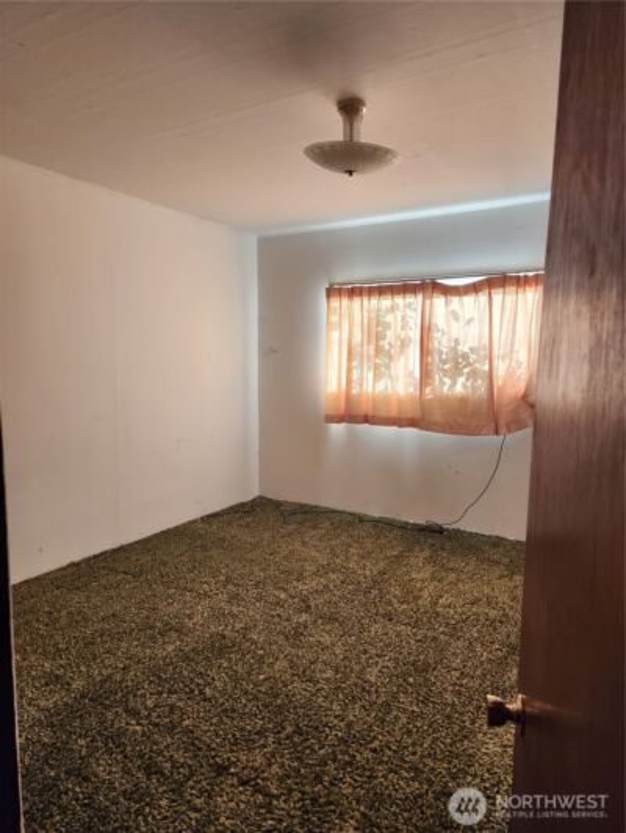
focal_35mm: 23
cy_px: 416
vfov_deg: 73.9
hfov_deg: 58.9
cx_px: 313
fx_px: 554
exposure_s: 1/180
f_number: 1.8
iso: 160
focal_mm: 5.4
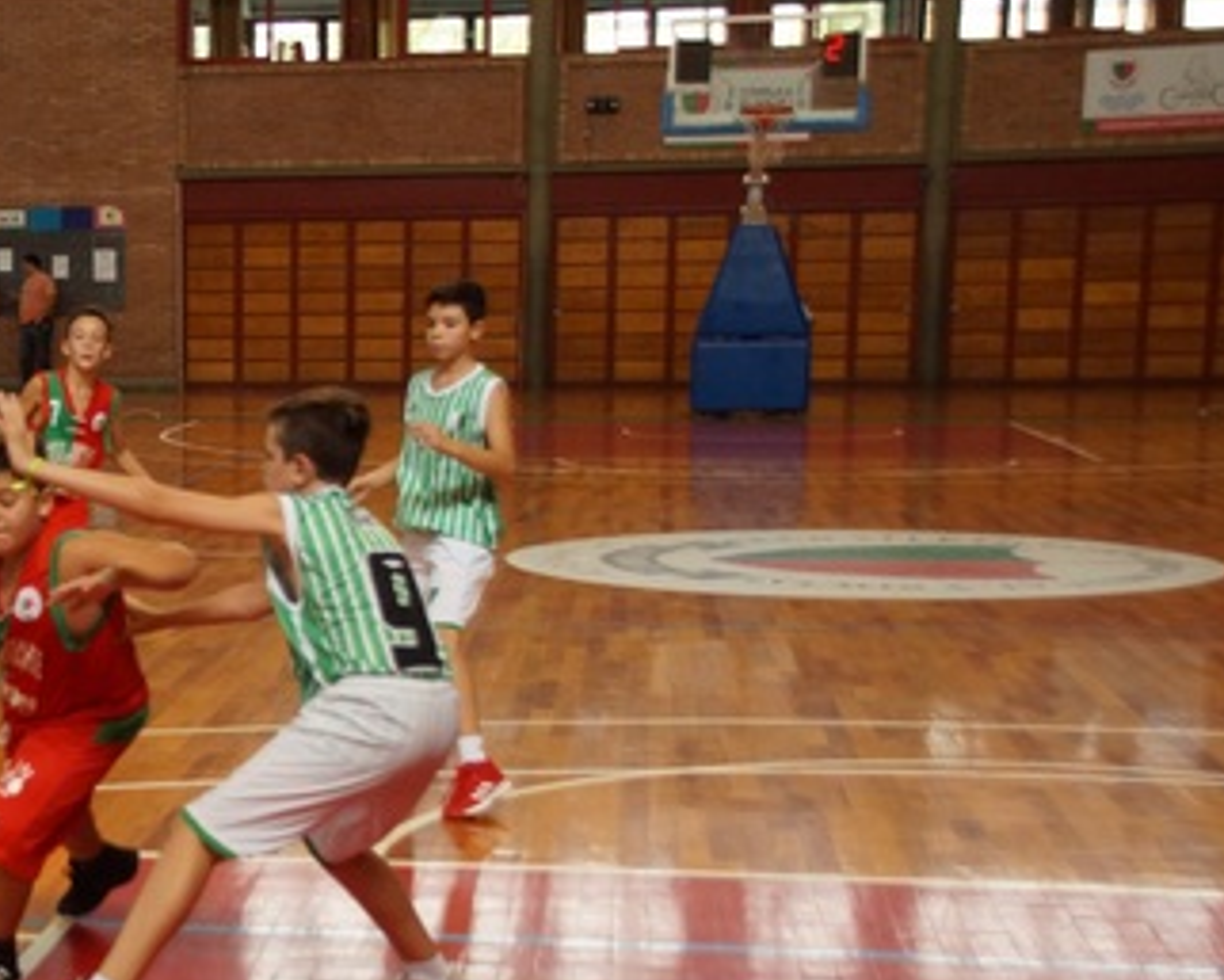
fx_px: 2645
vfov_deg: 20.9
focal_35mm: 73
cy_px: 641
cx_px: 65
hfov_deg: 25.1
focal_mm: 26
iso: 1000
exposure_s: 1/400
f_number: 4
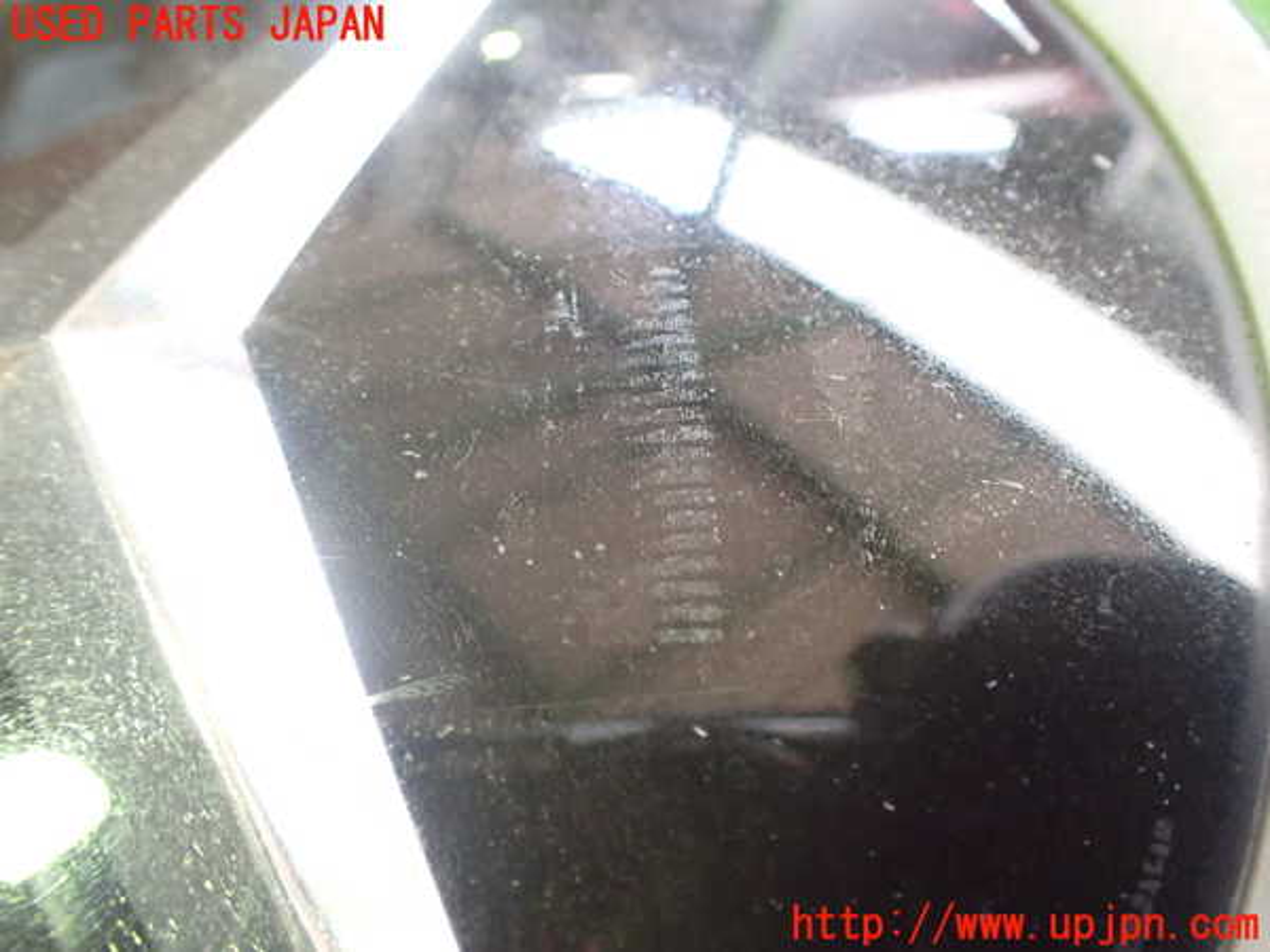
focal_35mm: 30
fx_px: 1101
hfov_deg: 60.0
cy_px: 476
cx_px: 635
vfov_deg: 46.8
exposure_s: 1/30
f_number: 2.3
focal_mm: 5.4
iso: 1000
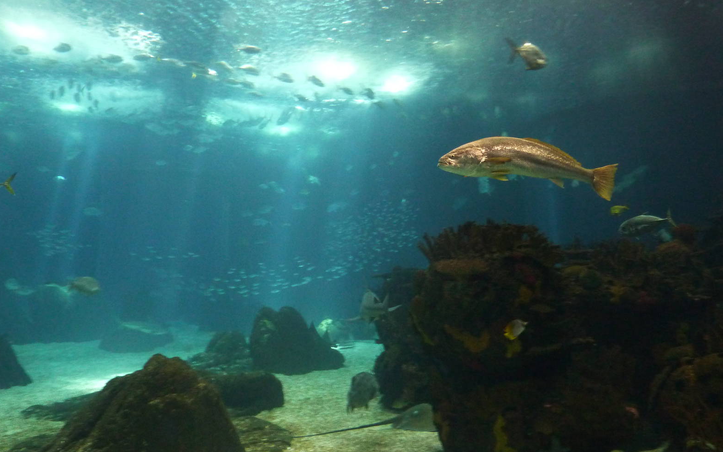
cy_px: 195
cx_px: 359
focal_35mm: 27
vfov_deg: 45.9
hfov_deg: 68.4
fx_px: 532
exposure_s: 1/15
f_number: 3.3
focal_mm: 4.1
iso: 400
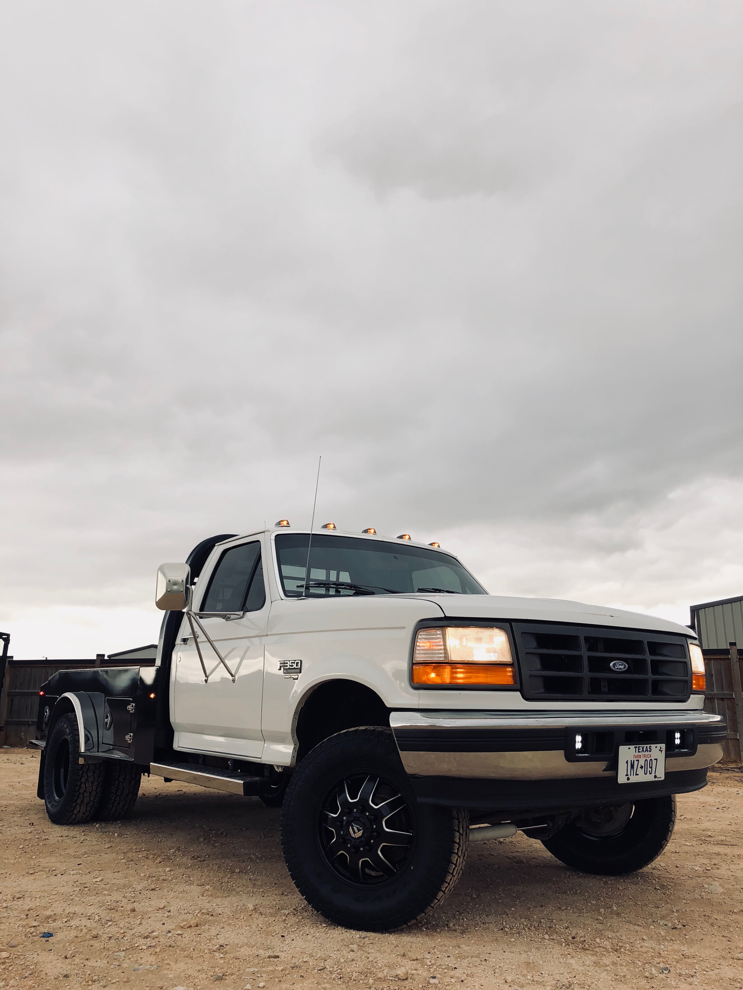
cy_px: 495
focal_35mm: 28
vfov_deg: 63.4
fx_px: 801
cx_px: 372
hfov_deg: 49.7
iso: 20
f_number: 1.8
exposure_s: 1/204
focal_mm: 4
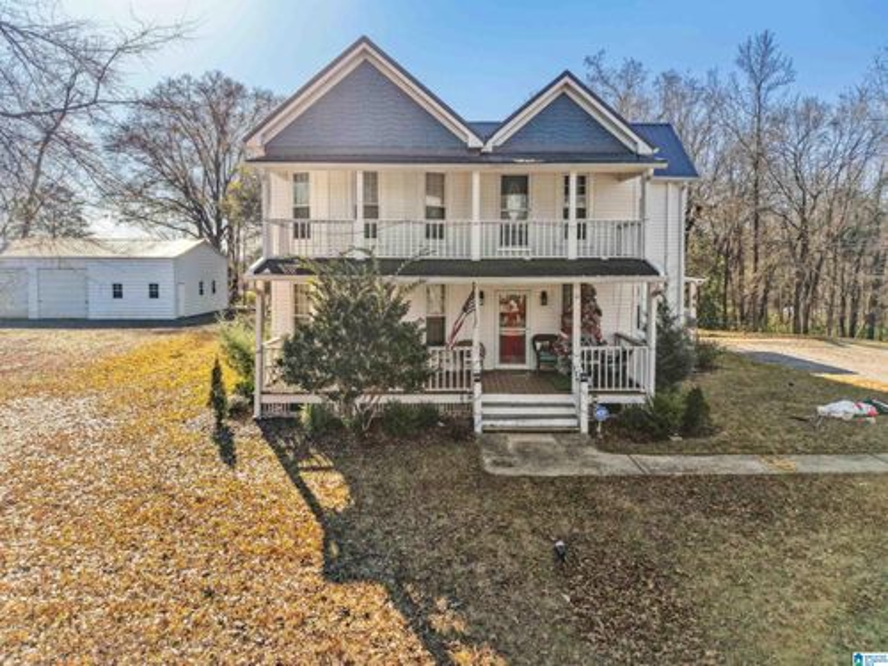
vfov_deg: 56.8
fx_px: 616
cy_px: 333
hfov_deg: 71.6
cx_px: 444
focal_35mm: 24
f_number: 1.8
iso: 210
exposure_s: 1/3000
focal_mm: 8.7
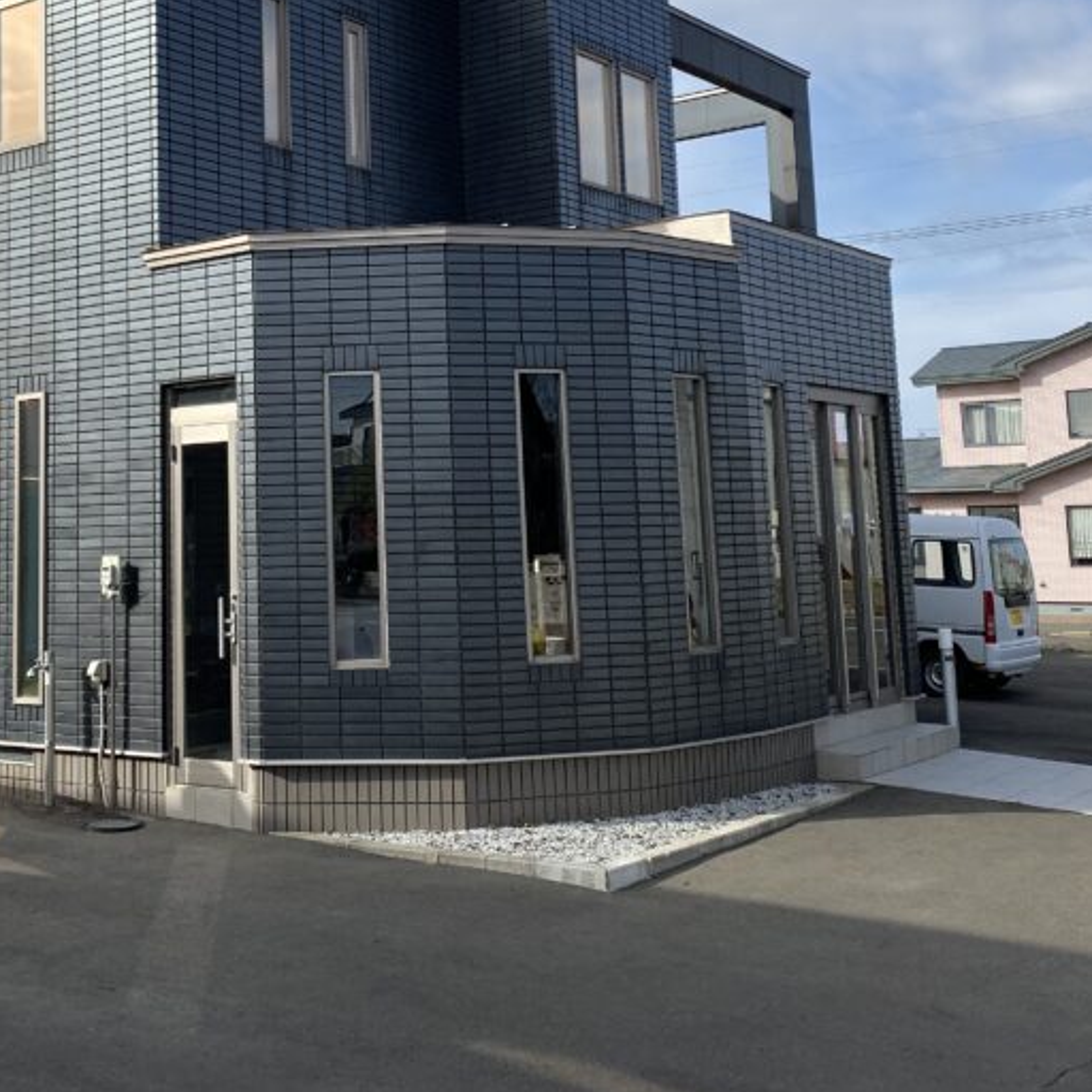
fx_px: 1642
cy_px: 294
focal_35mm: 46
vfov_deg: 36.1
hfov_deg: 36.2
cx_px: 320
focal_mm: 4.25
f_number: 1.8
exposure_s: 1/2762
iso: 32
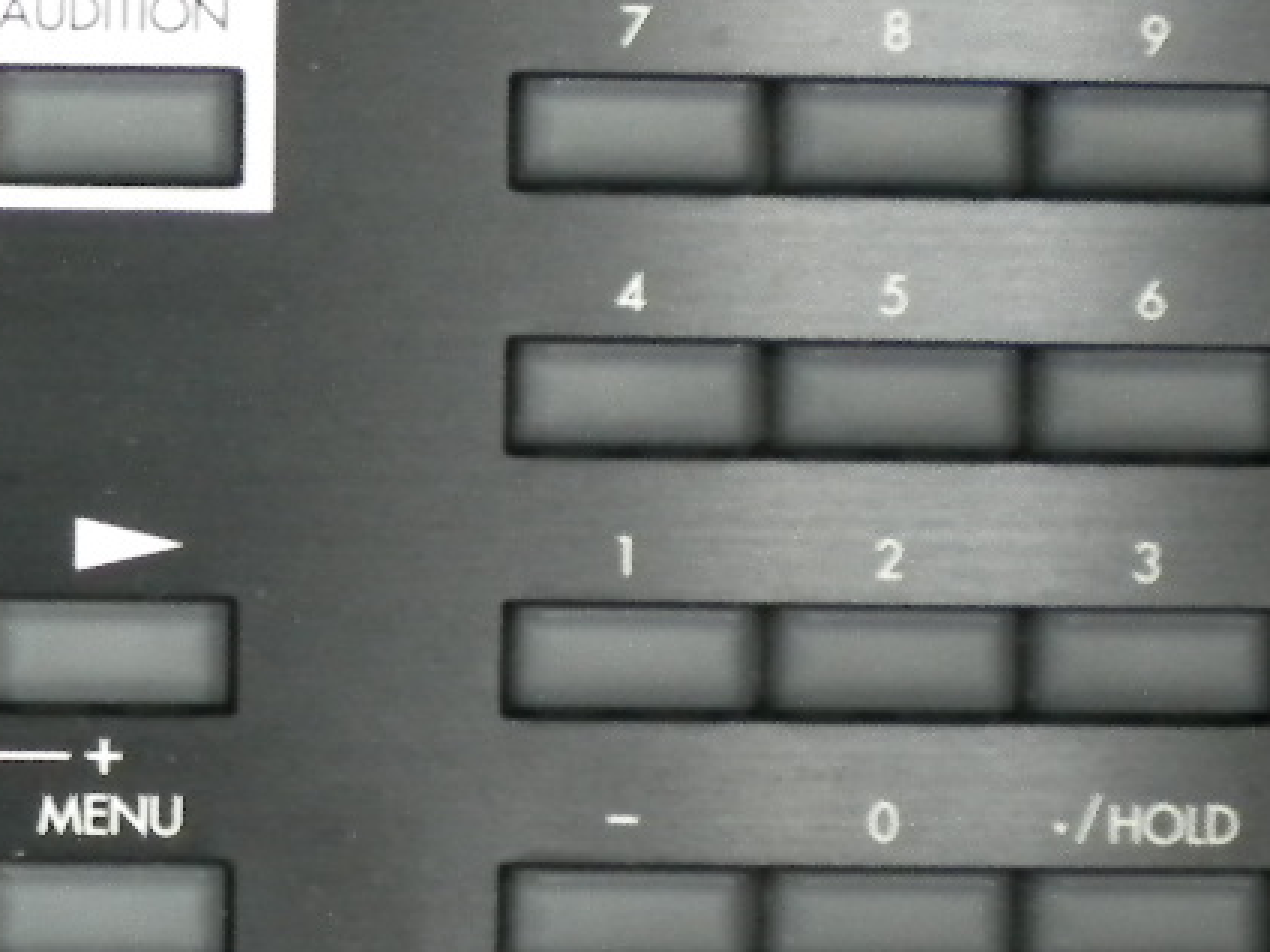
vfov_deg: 14.9
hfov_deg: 19.3
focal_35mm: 99
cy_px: 527
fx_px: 3632
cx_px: 3
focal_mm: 7.4
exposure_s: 1/13.6
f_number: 3.5
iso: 400
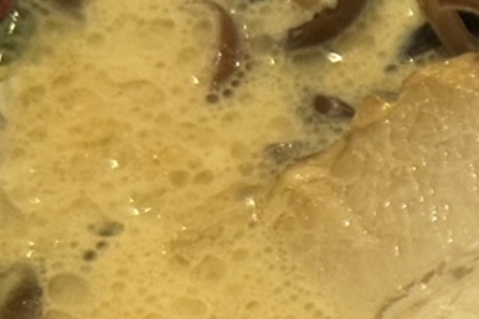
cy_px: 298
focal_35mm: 166
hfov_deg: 11.2
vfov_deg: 8.2
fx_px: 2208
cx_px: 958
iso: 64
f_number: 1.5
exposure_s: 1/100
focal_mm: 5.7
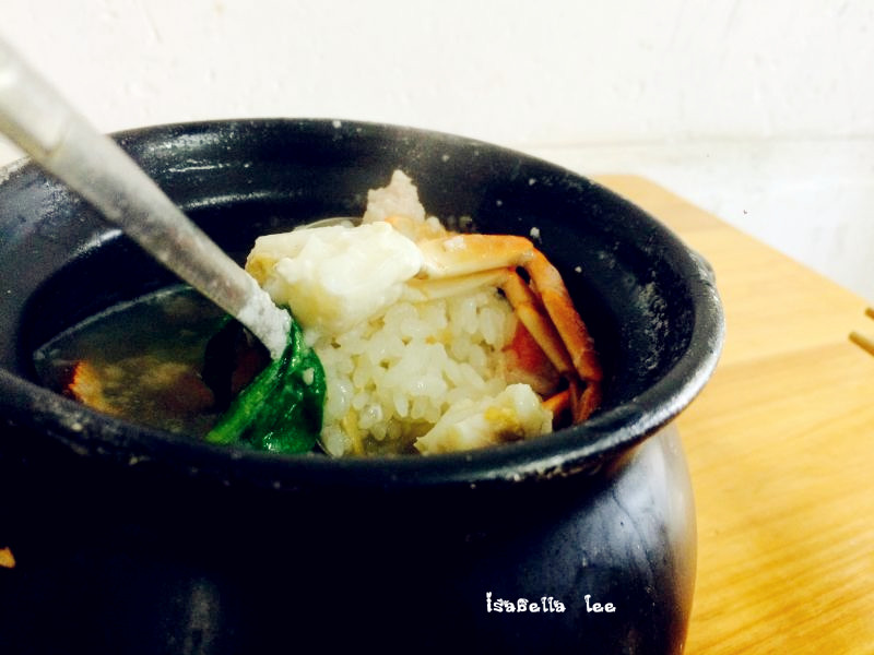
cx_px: 437
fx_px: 732
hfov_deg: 61.7
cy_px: 328
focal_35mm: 29
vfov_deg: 48.2
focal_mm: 4.15
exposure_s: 1/20
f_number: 2.2
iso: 320
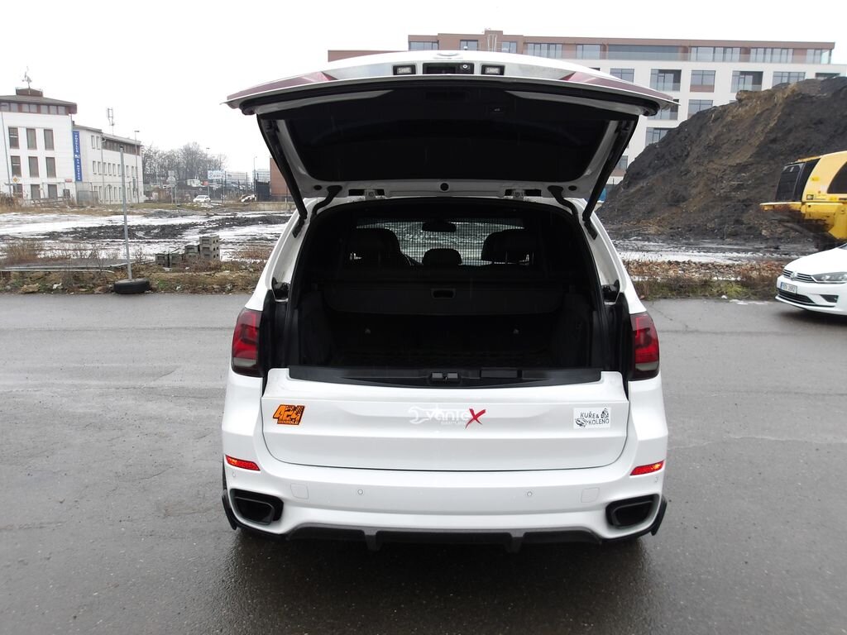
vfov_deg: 51.4
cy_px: 318
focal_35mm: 27
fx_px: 661
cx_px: 424
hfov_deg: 65.3
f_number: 3
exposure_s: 1/139
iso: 100
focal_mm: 4.9
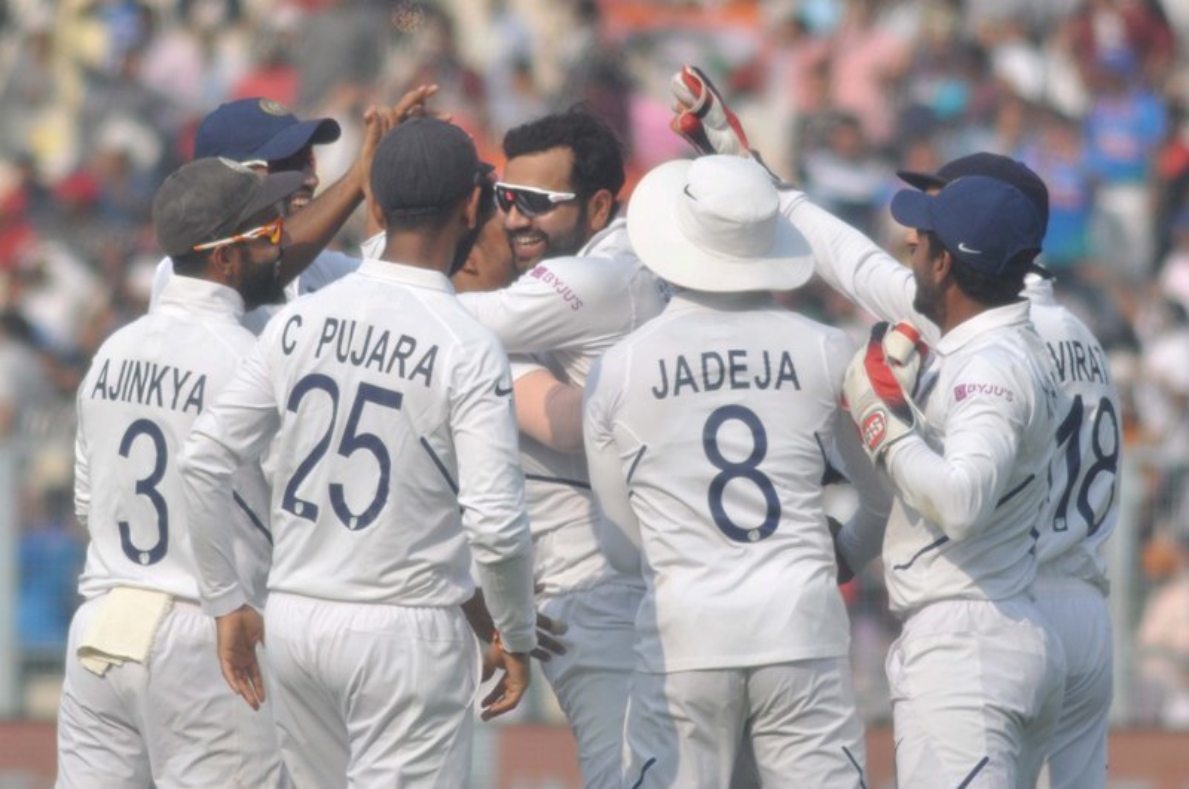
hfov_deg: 4.6
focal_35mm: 450
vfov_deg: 3.0
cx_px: 594
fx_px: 14841
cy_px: 394
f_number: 4.5
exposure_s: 1/2000
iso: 200
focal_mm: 300
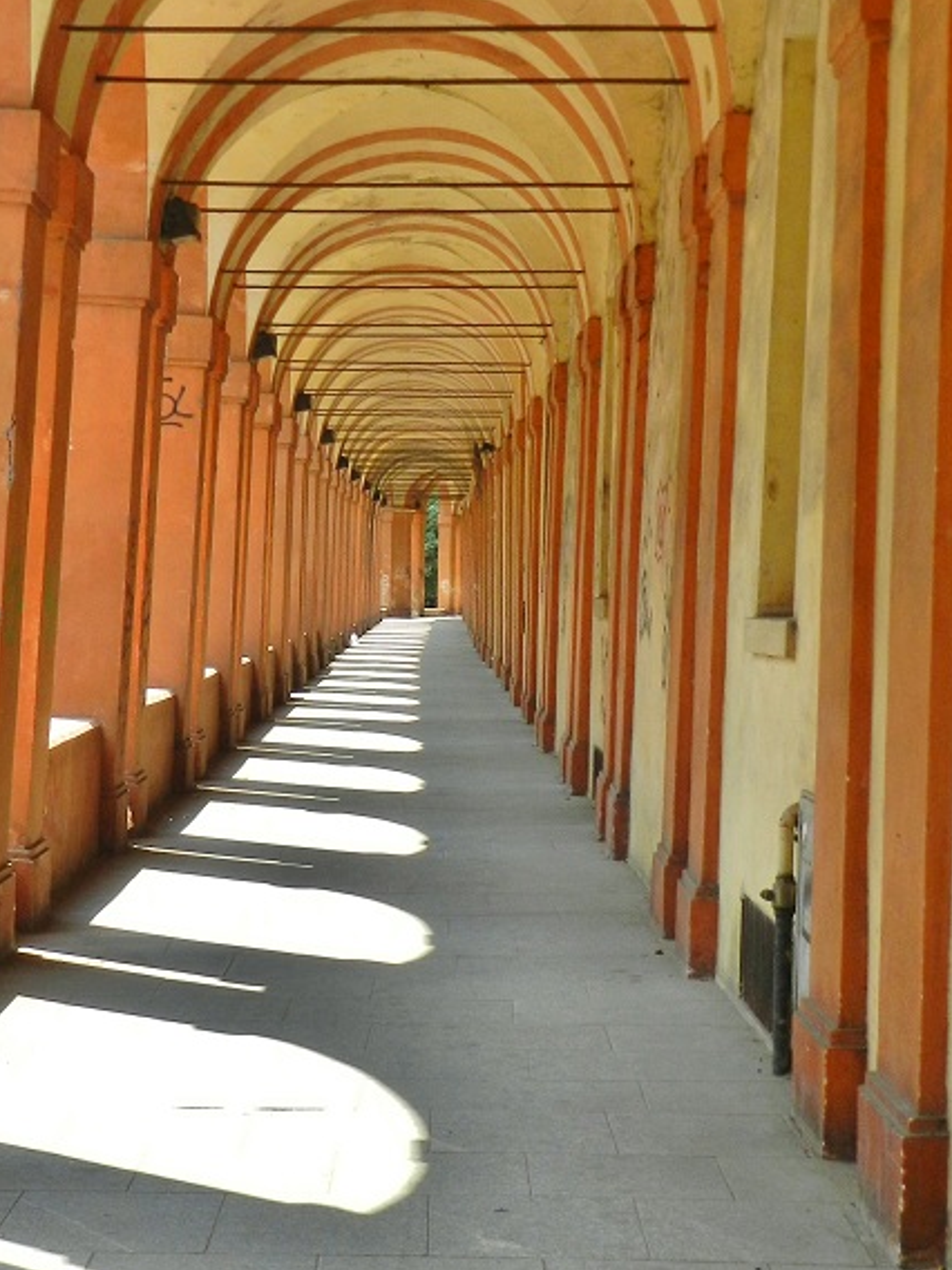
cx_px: 369
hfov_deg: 18.2
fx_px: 2970
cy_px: 626
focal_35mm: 81
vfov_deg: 24.1
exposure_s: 1/320
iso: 180
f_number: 4.2
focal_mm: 8.1
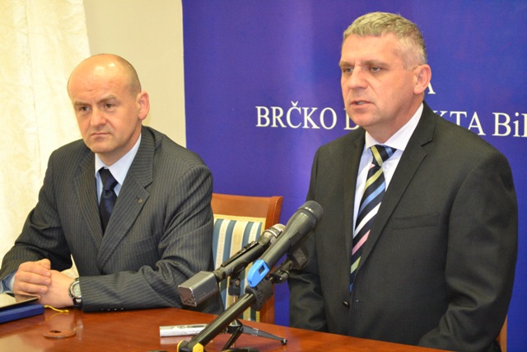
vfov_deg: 16.6
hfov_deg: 24.6
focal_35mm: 82
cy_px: 176
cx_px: 264
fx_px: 1208
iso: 3200
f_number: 5.6
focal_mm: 55
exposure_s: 1/60
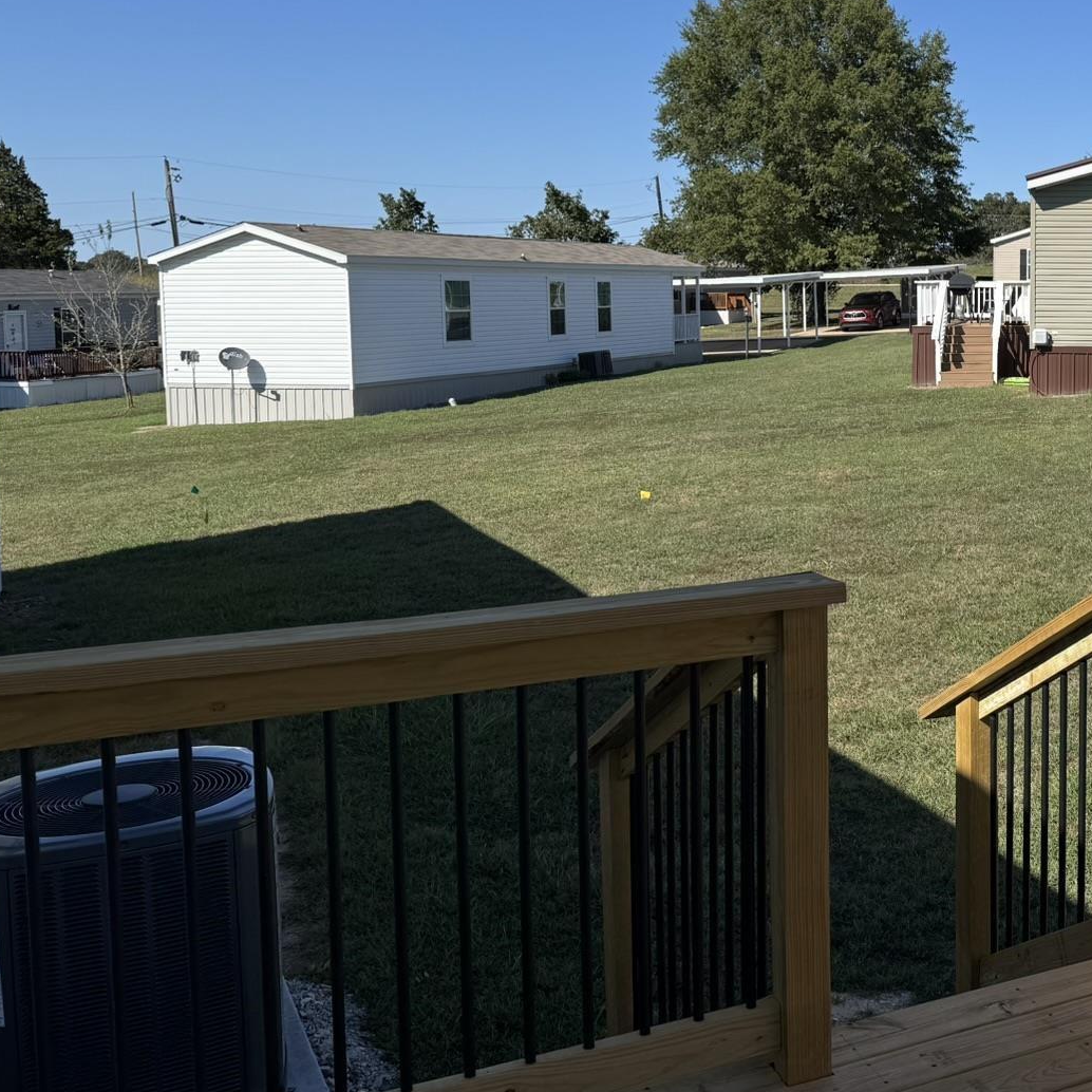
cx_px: 1002
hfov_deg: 37.2
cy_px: 408
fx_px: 1499
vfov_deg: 39.8
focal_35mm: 42
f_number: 1.78
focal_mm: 6.76
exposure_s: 1/4310
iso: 80
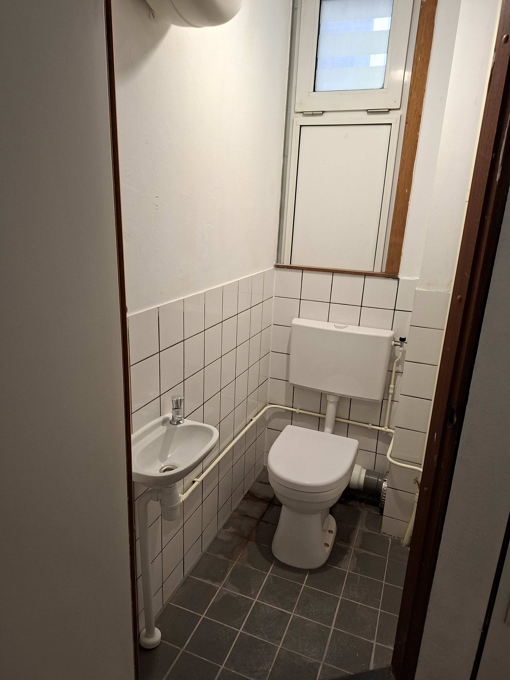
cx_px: 255
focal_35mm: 23
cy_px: 340
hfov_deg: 58.9
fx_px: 452
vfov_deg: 73.9
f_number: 1.8
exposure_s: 1/50
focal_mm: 5.54
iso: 200
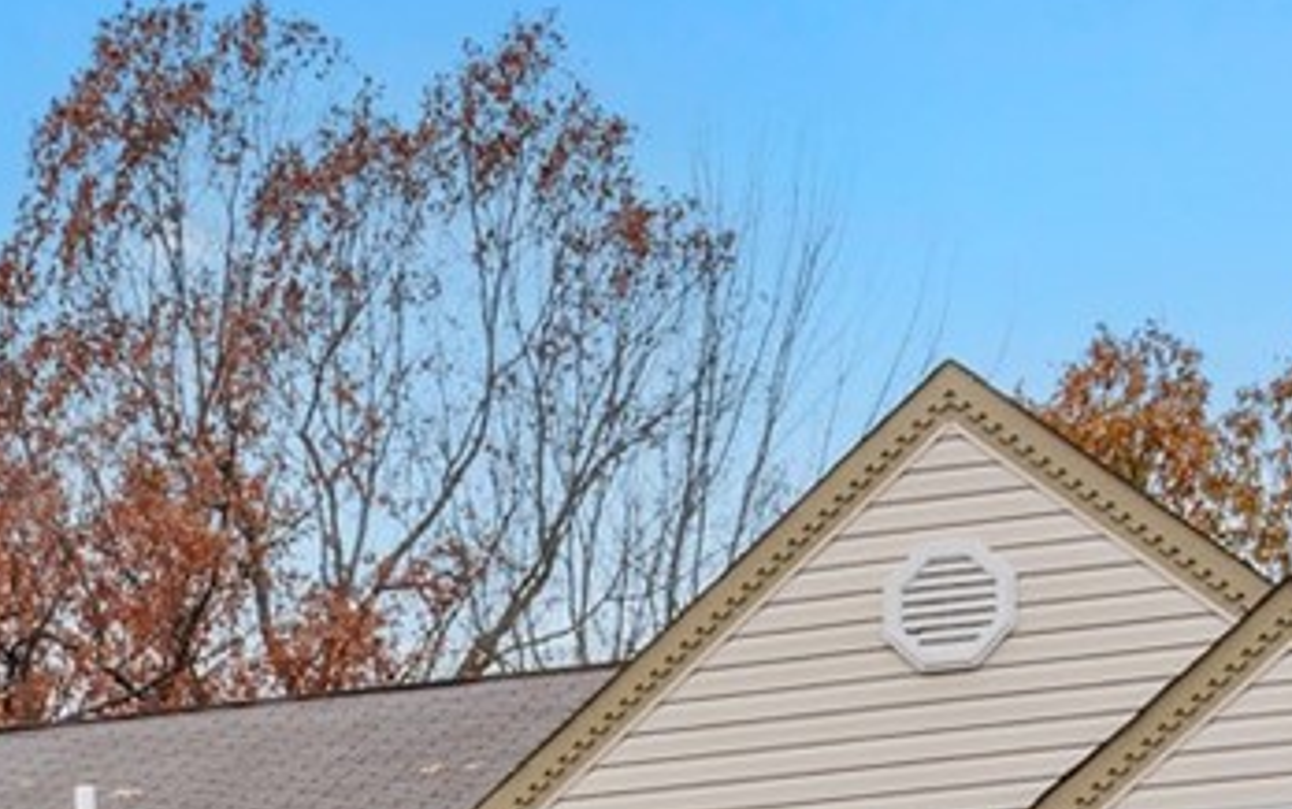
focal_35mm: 124
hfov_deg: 16.4
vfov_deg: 10.2
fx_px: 4369
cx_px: -89
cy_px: 1258
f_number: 8
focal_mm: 26
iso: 400
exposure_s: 1/160
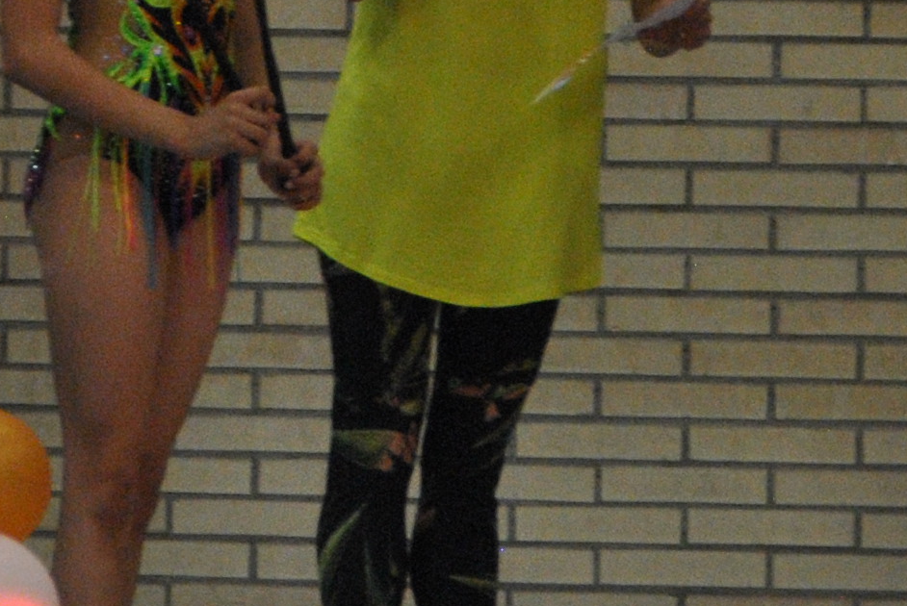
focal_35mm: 629
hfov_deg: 3.3
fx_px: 15862
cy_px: 104
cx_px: 324
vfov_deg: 2.2
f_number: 5.6
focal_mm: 102
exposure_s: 1/320
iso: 800
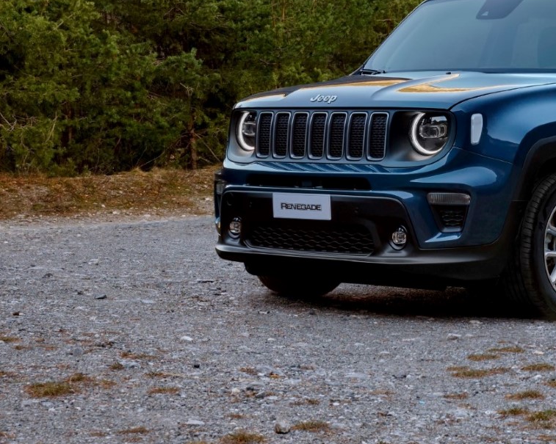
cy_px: 61
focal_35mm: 84
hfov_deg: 22.0
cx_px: 534
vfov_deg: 18.0
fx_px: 1382
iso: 160
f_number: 11
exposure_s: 1/6
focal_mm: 35
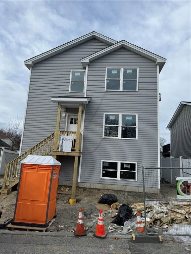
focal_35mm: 24
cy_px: 127
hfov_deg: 56.8
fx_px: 177
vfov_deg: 71.6
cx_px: 96
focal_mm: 6.76
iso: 80
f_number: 1.78
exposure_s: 1/3413
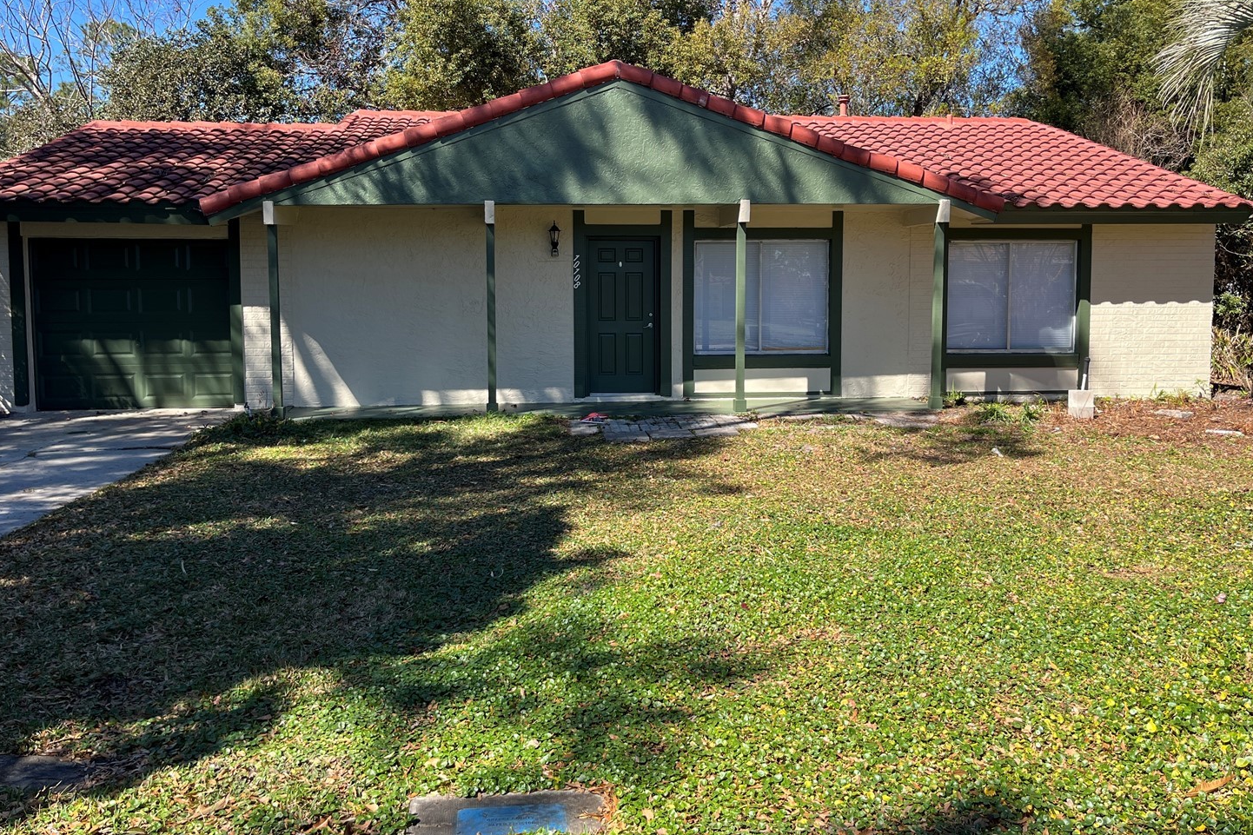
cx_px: 622
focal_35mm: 30
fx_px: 1044
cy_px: 373
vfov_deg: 43.5
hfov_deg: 61.9
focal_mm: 5.1
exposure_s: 1/1458
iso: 50
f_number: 1.6
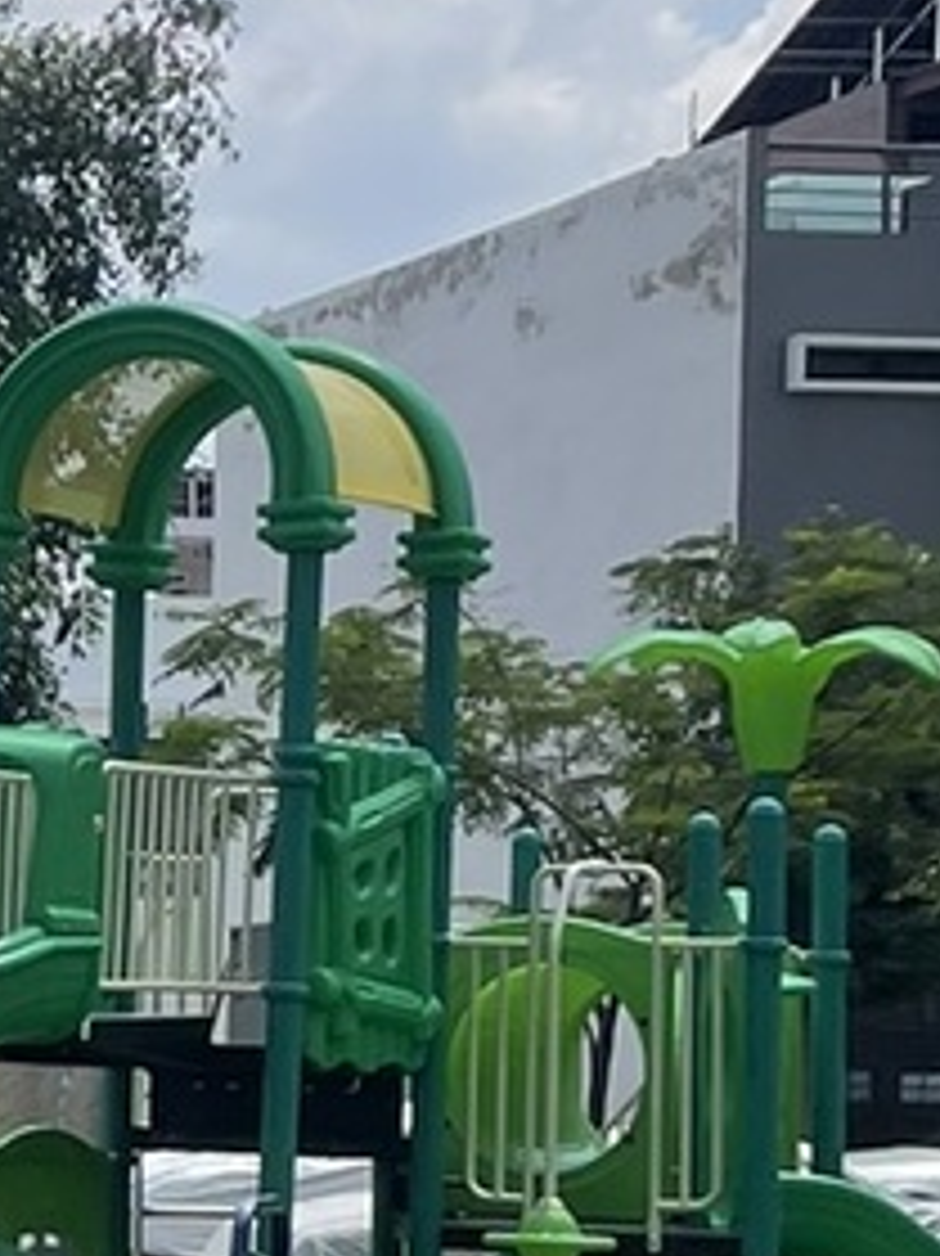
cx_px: -1147
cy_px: 851
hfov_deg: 9.1
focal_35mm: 149
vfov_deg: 13.2
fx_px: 5399
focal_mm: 4.2
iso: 32
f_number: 1.6
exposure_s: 1/5051
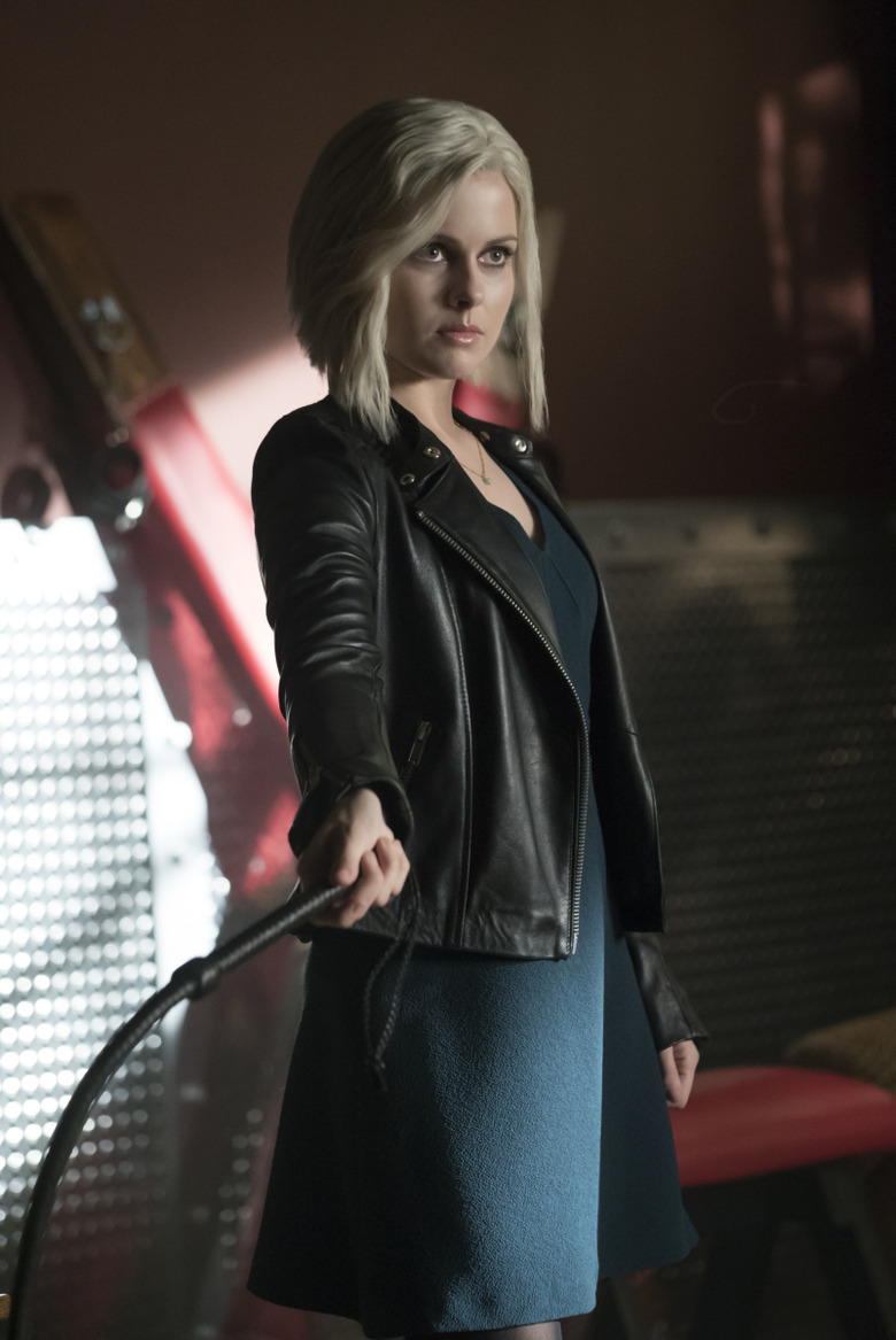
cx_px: 448
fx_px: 4472
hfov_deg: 11.4
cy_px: 670
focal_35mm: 120
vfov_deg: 17.0
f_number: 4
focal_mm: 120
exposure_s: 1/250
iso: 10000
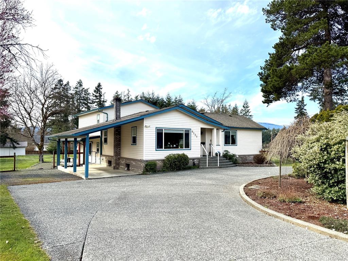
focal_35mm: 24
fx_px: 241
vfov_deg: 56.8
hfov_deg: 71.6
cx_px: 174
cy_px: 130
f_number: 1.78
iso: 80
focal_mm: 6.76
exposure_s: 1/3759
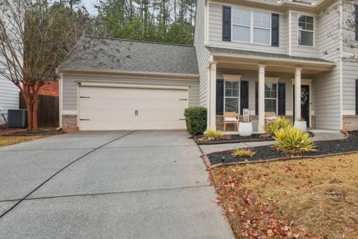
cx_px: 297
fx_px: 249
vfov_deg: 50.9
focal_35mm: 25
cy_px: 93
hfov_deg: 63.9
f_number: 8
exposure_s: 1/30
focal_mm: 14
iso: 100
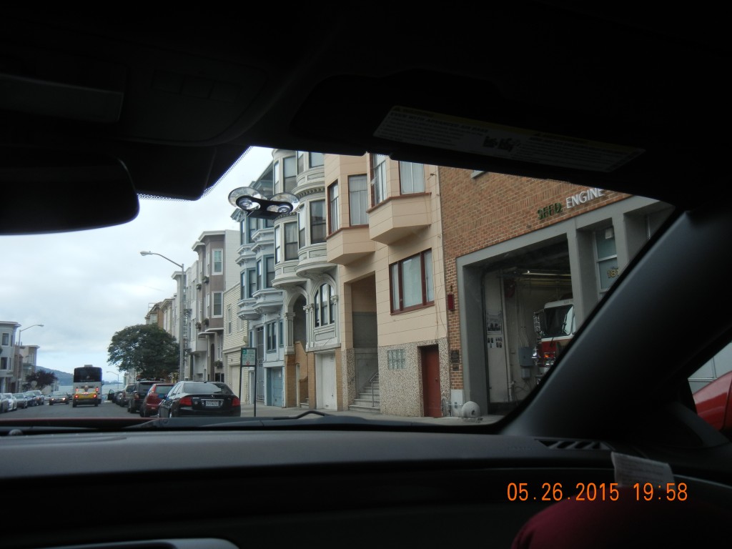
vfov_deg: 46.8
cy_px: 274
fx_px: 634
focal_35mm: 30
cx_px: 366
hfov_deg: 60.0
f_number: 3.5
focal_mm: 5.4
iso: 160
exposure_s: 1/537
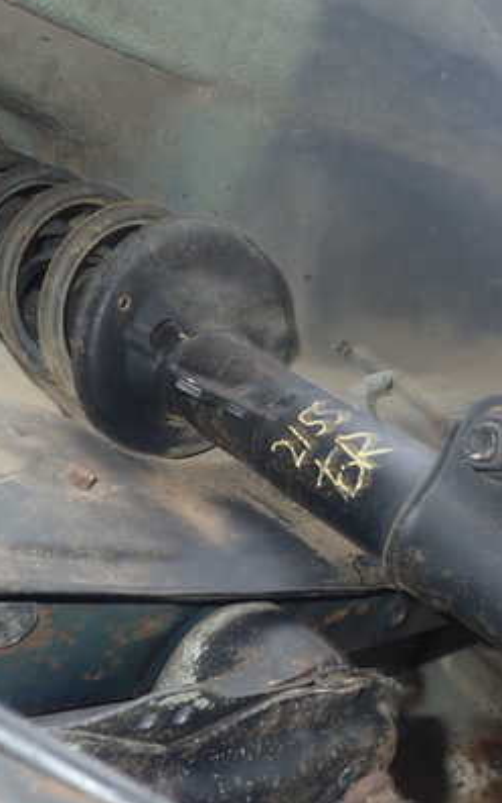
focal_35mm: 40
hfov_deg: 32.0
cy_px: 407
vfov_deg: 49.3
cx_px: 271
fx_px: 876
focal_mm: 4.5
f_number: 5.6
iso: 125
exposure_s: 1/30
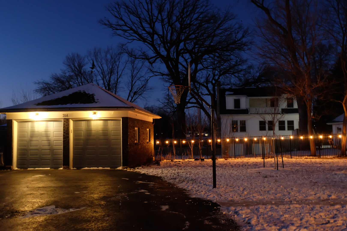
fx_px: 318
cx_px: 174
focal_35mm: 33
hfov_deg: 57.2
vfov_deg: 40.0
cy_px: 116
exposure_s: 1/4.3
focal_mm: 22.2
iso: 3200
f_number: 4
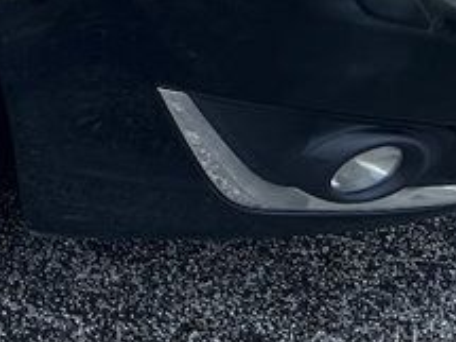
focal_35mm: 124
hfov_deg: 14.0
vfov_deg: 10.7
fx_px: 1633
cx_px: -373
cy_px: -395
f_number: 1.5
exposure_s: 1/1224
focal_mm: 5.7
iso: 50
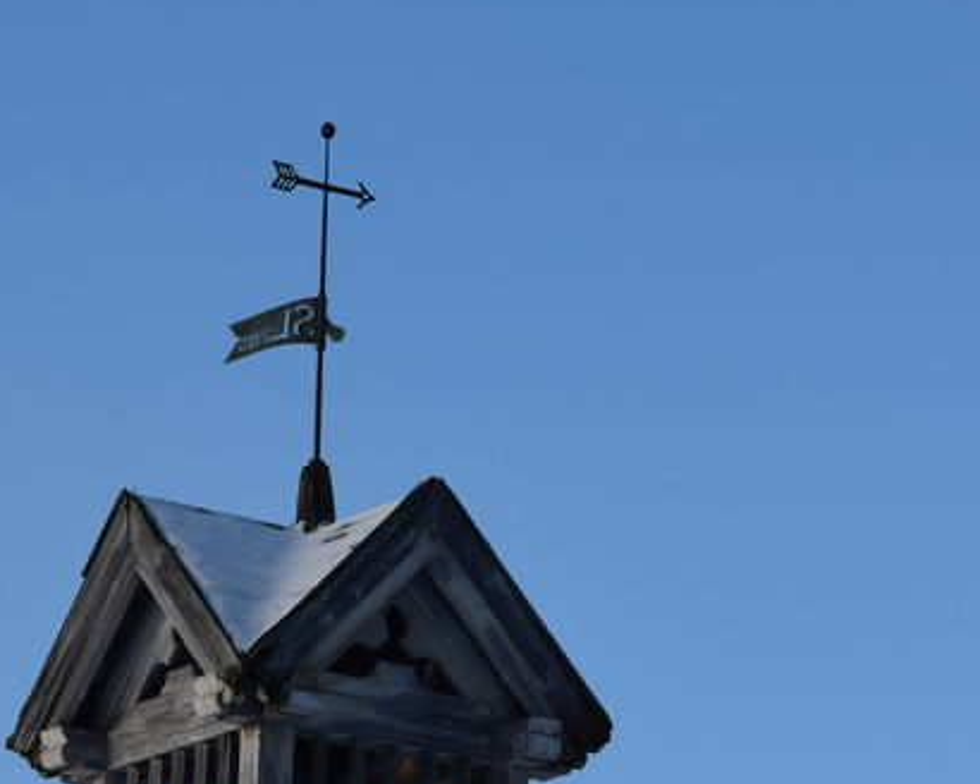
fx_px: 6566
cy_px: 868
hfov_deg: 8.5
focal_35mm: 226
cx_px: 394
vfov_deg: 6.8
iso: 200
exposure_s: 1/320
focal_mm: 55
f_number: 9
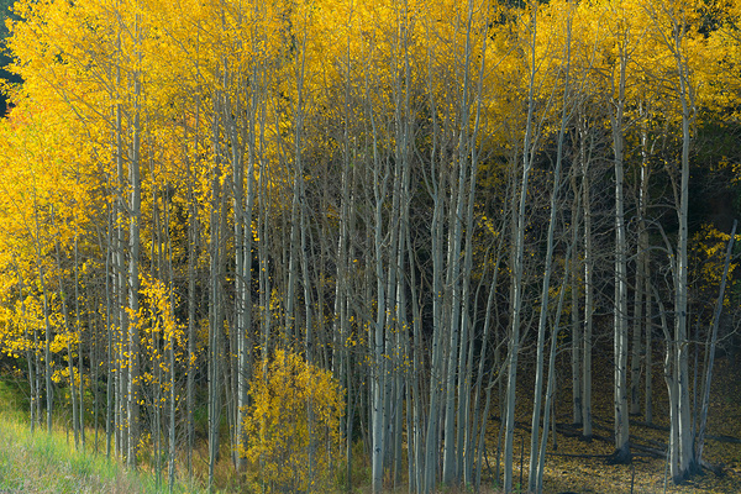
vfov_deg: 24.6
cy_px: 247
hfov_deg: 36.2
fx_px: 1132
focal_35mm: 55
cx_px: 370
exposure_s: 1/160
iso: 400
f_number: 11
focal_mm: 55
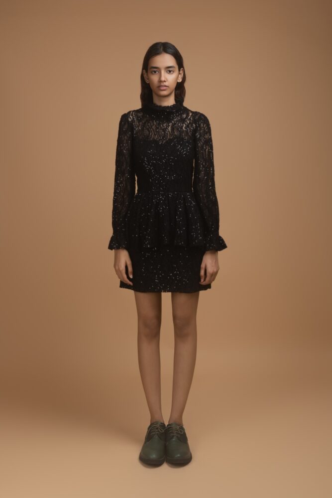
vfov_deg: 38.2
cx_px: 166
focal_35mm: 52
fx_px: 719
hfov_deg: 26.0
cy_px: 249
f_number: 13
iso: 100
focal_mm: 52
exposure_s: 1/125
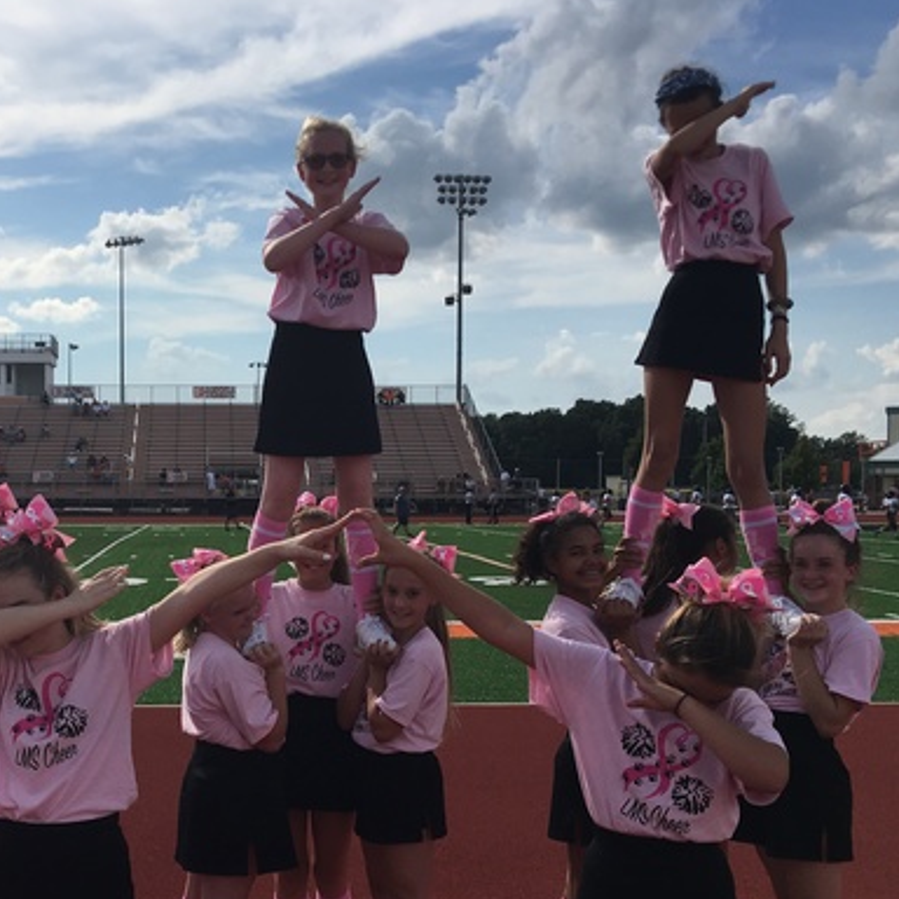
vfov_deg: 35.0
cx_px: 267
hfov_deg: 34.9
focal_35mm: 48
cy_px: 606
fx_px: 1410
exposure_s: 1/2747
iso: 25
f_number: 2.2
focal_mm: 4.15
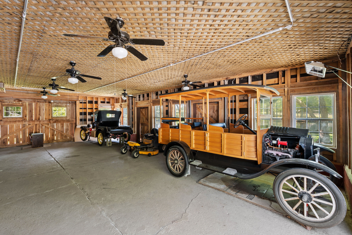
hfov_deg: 100.4
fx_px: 147
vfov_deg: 77.3
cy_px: 118
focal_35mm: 15
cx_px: 176
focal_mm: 10
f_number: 8
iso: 100
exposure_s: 1/1.67
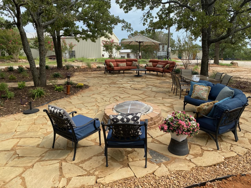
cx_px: 126
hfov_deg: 67.3
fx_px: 189
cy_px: 94
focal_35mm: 26
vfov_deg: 53.1
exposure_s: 1/1245
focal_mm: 4.25
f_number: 1.8
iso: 32
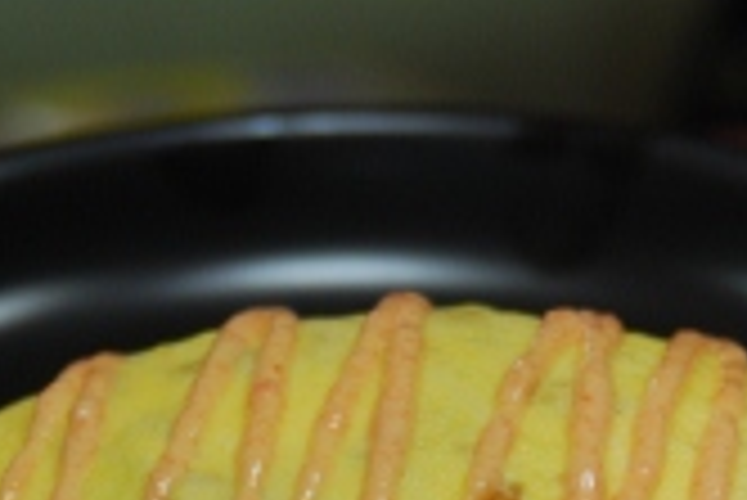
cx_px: 423
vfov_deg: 6.7
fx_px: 4195
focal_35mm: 202
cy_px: 671
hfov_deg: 10.2
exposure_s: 1/30
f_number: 2.8
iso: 400
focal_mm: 50
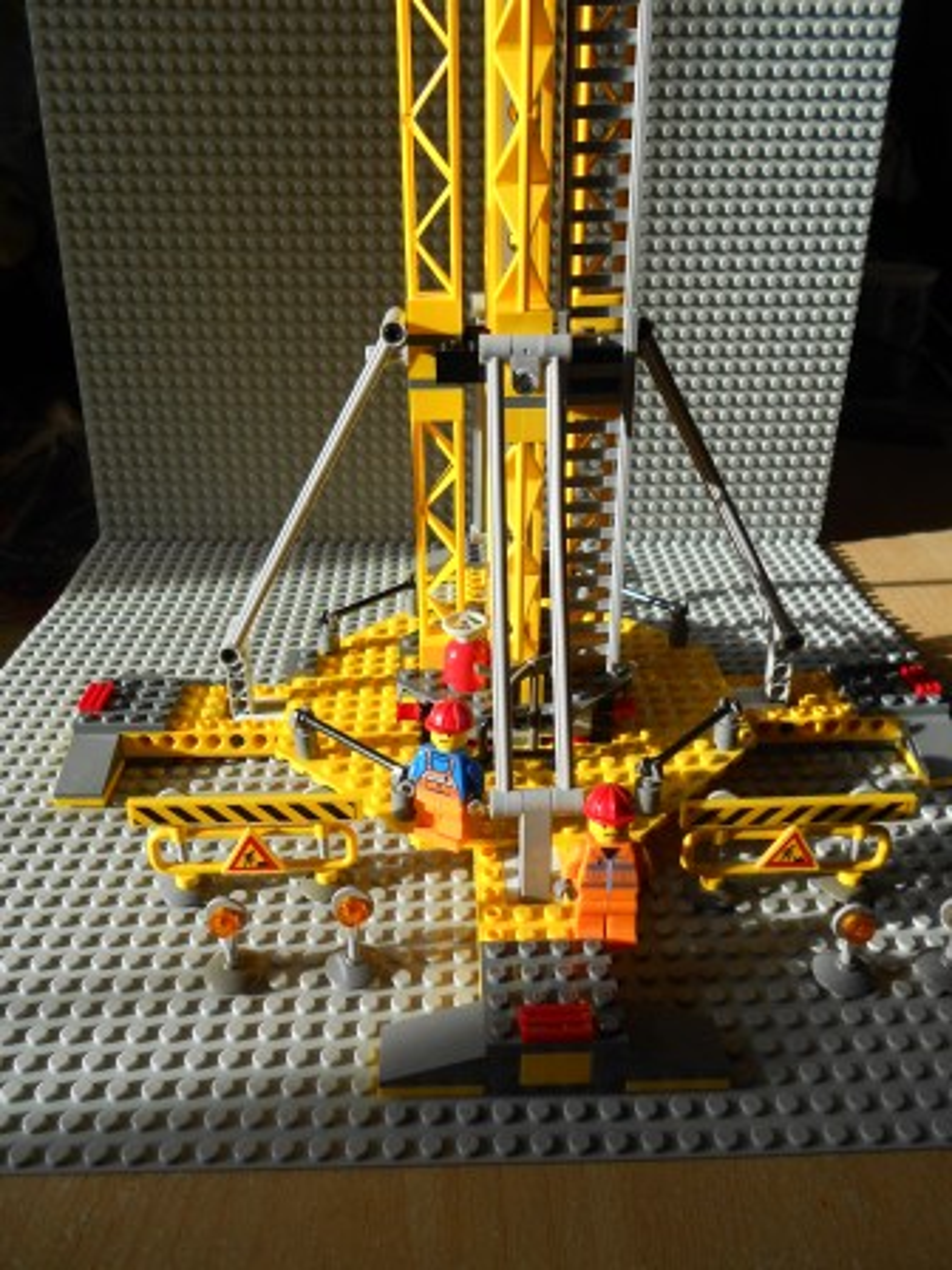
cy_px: 635
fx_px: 953
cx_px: 476
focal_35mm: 26
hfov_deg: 53.1
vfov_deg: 67.3
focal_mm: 4.6
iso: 80
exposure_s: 1/125
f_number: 3.2
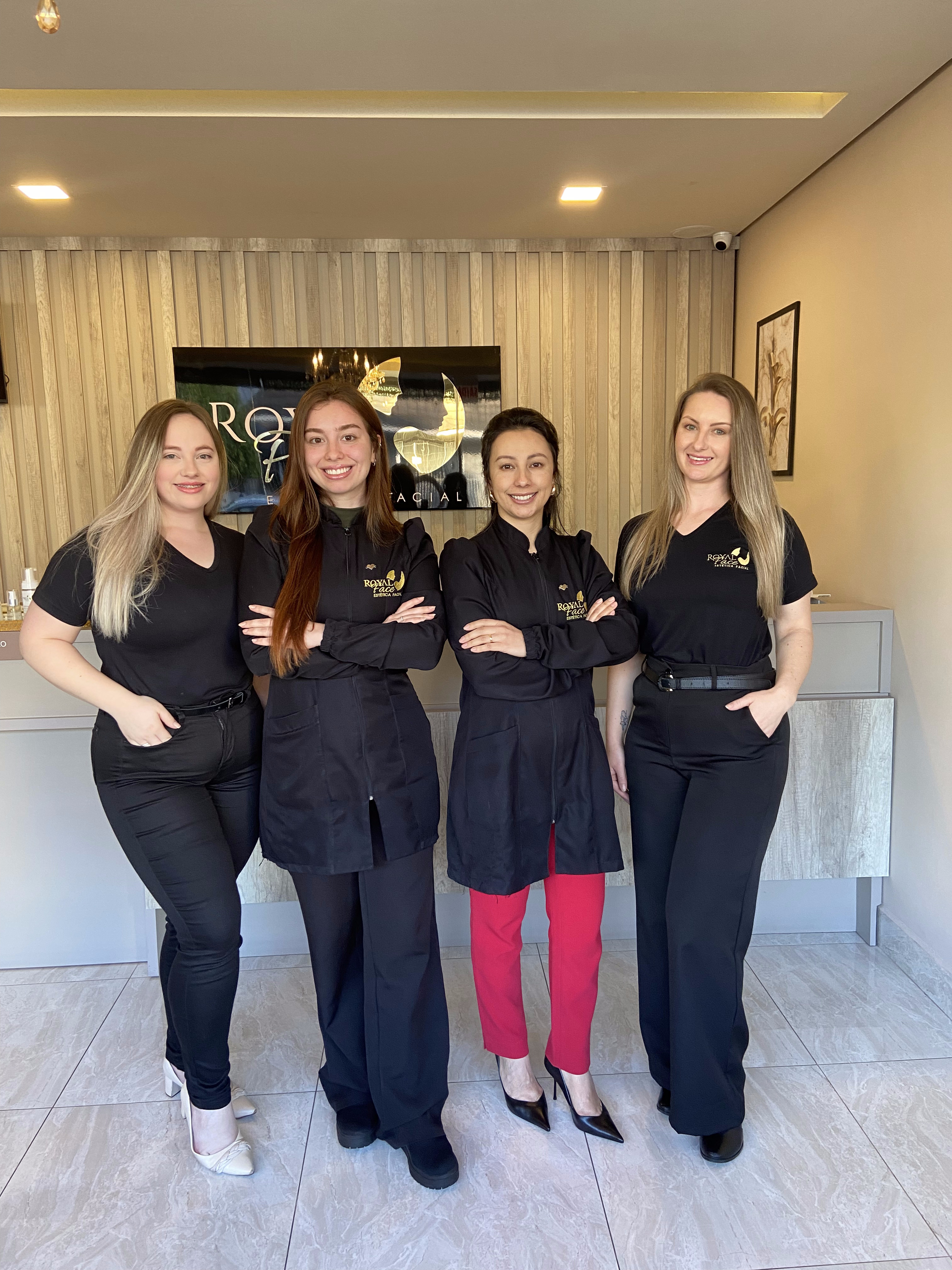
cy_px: 635
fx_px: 953
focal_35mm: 26
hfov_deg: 53.1
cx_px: 476
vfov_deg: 67.3
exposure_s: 1/50
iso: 100
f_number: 1.8
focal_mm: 4.25
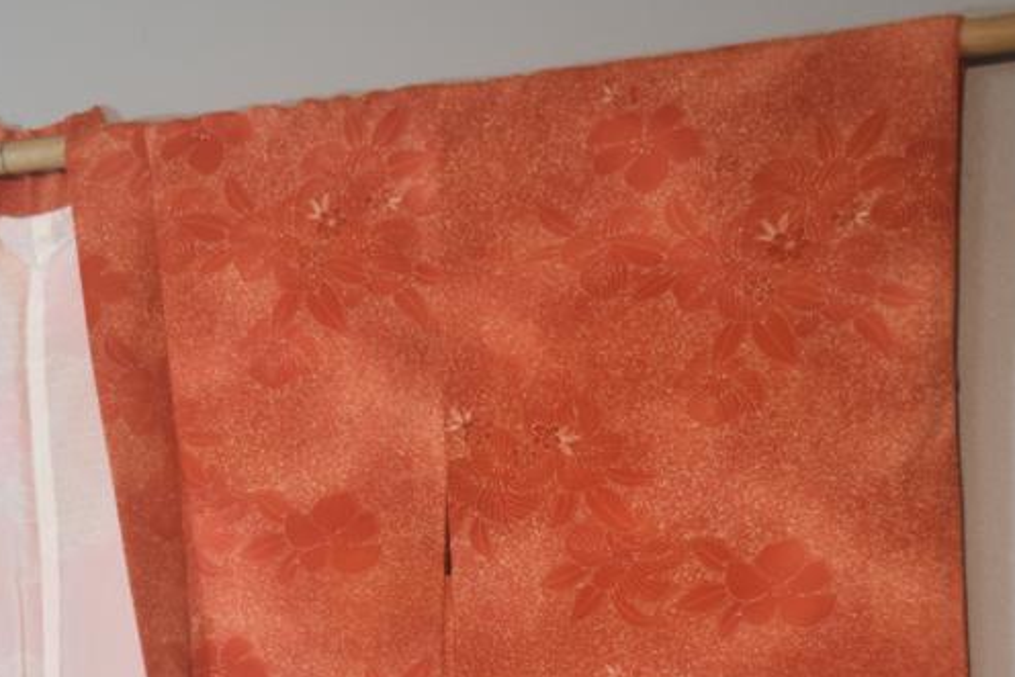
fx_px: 2961
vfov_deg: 12.9
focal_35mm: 105
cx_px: 211
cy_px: 684
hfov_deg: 19.3
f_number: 4.2
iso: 400
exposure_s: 1/60
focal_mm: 32
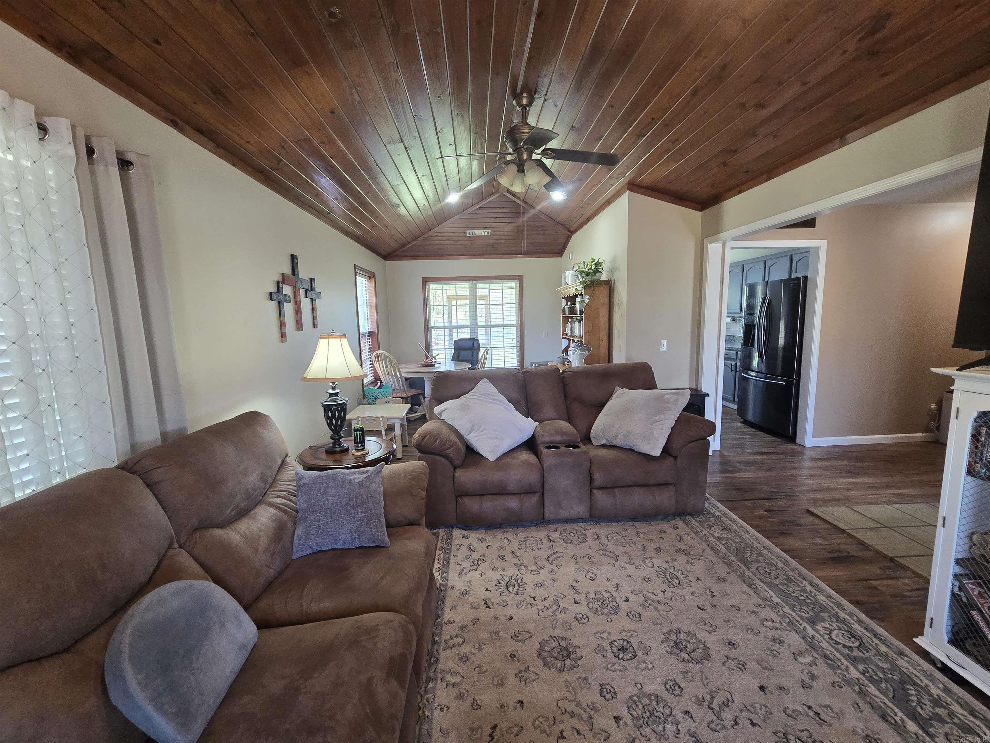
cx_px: 495
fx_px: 372
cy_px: 372
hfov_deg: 106.2
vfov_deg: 89.9
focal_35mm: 13
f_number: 2.2
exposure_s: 1/60
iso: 320
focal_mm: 2.2
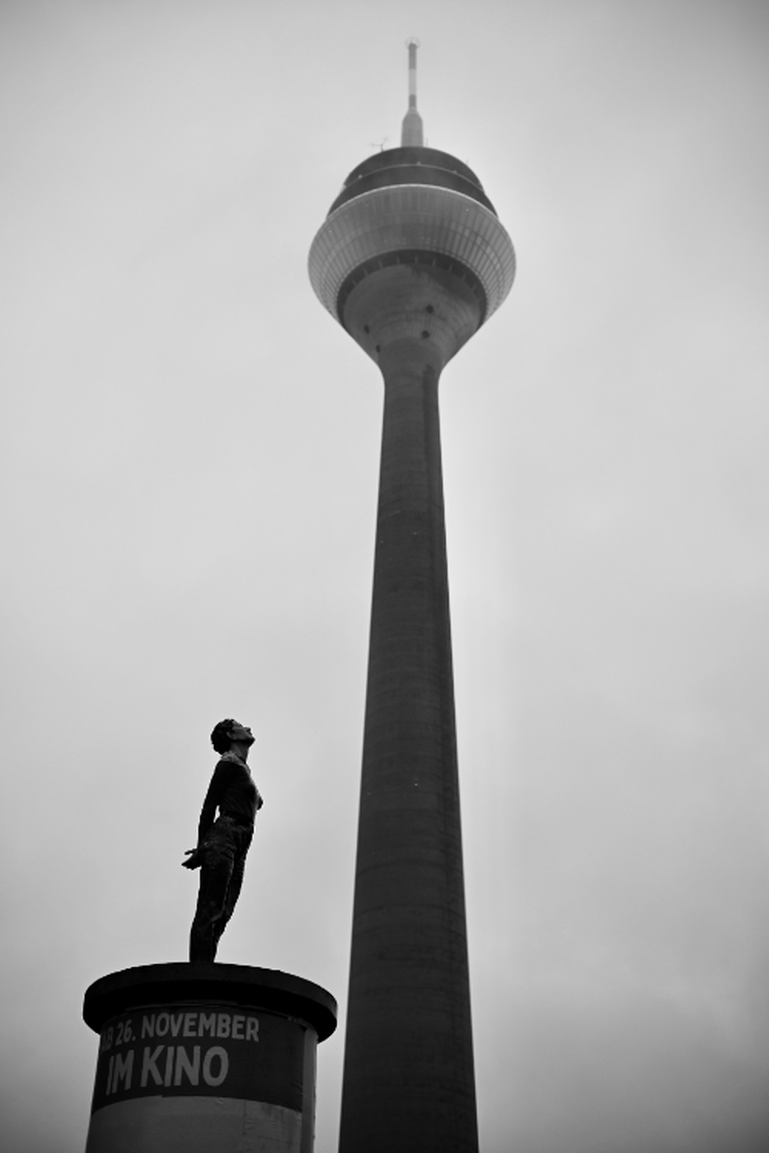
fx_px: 1282
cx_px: 384
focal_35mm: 40
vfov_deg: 48.5
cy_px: 576
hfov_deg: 33.4
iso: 100
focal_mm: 40
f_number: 2
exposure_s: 1/250
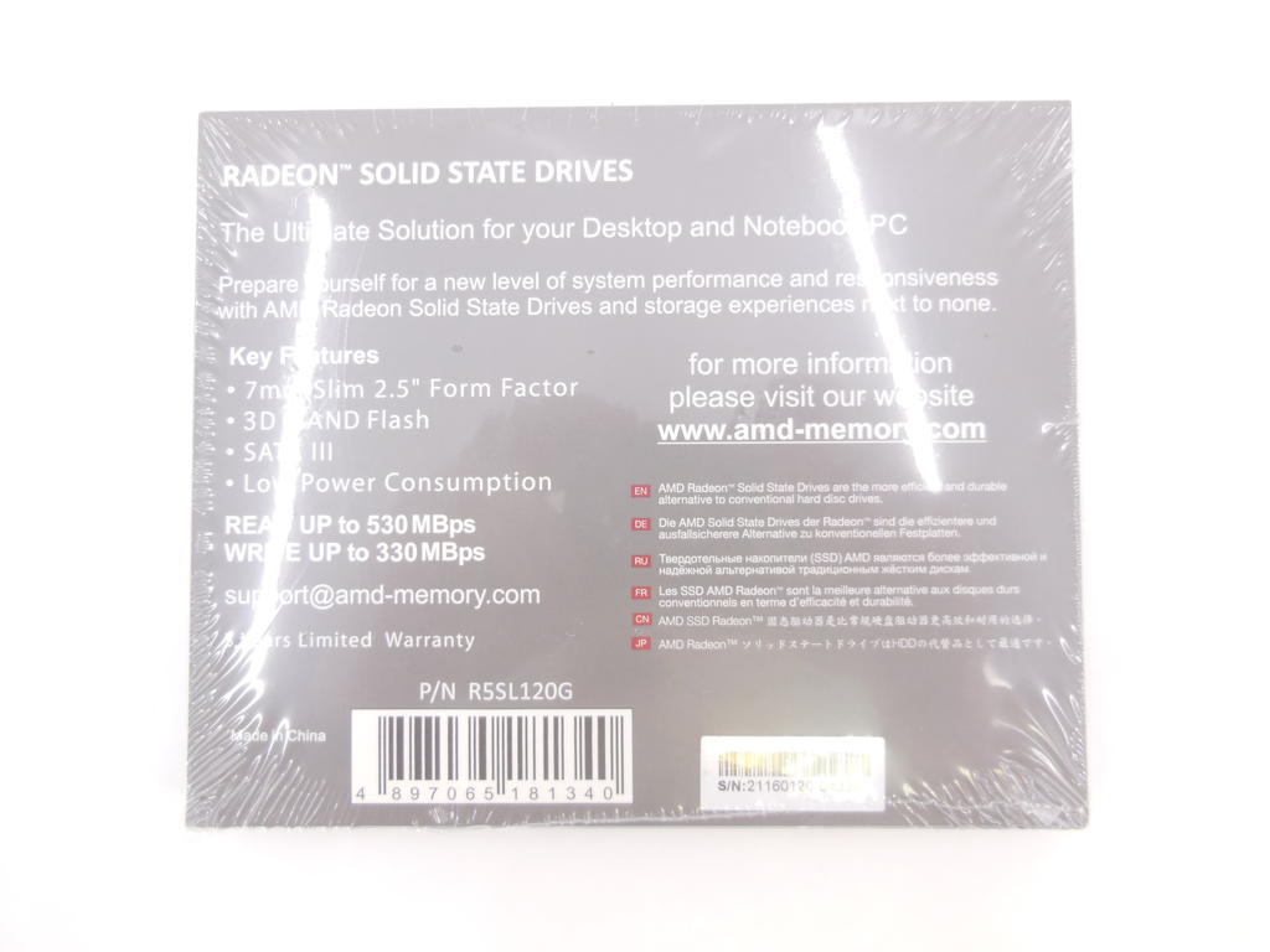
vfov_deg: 54.9
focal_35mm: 25
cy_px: 476
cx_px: 635
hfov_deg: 69.4
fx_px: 917
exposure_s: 1/30
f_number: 3.1
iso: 160
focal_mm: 4.5
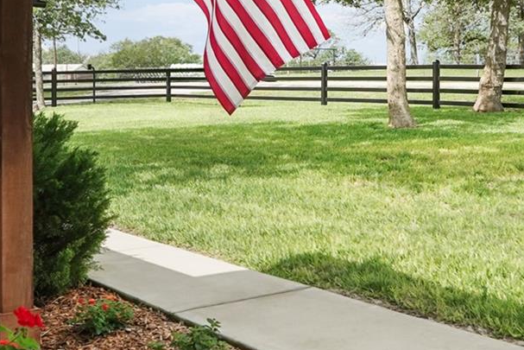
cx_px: 244
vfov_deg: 24.8
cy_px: 87
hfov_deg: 36.8
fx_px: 786
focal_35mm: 54
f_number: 5.6
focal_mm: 16
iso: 640
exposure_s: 1/3200
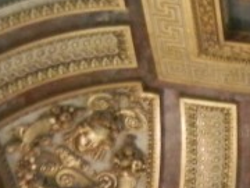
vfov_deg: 8.6
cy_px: 173
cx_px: 651
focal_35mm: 171
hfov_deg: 9.8
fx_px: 1235
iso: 200
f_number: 3.5
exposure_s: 1/2.4
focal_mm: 5.4
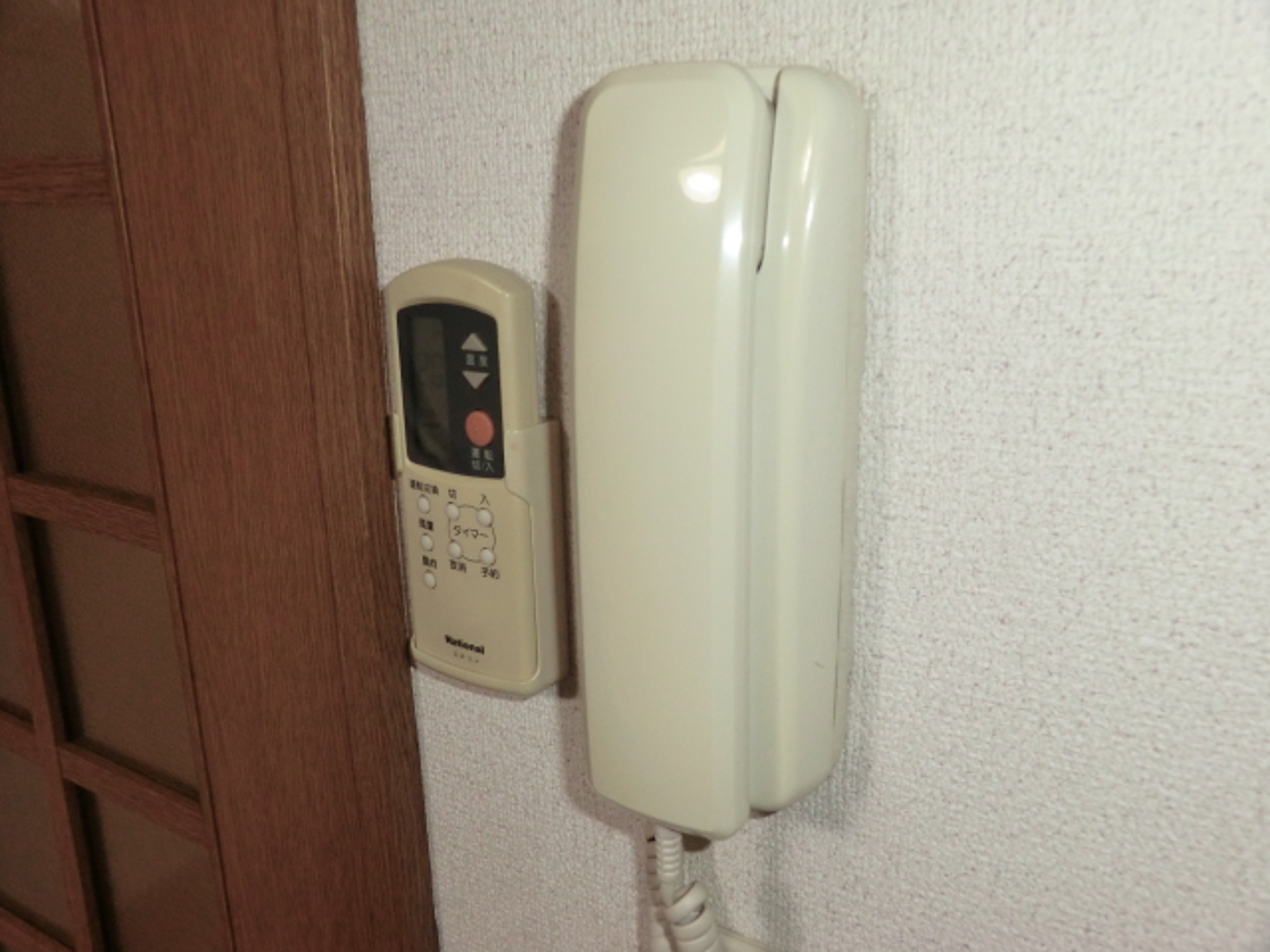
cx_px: 635
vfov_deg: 48.2
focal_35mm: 29
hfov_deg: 61.7
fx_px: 1064
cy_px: 476
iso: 250
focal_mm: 5.2
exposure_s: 1/40
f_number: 3.5
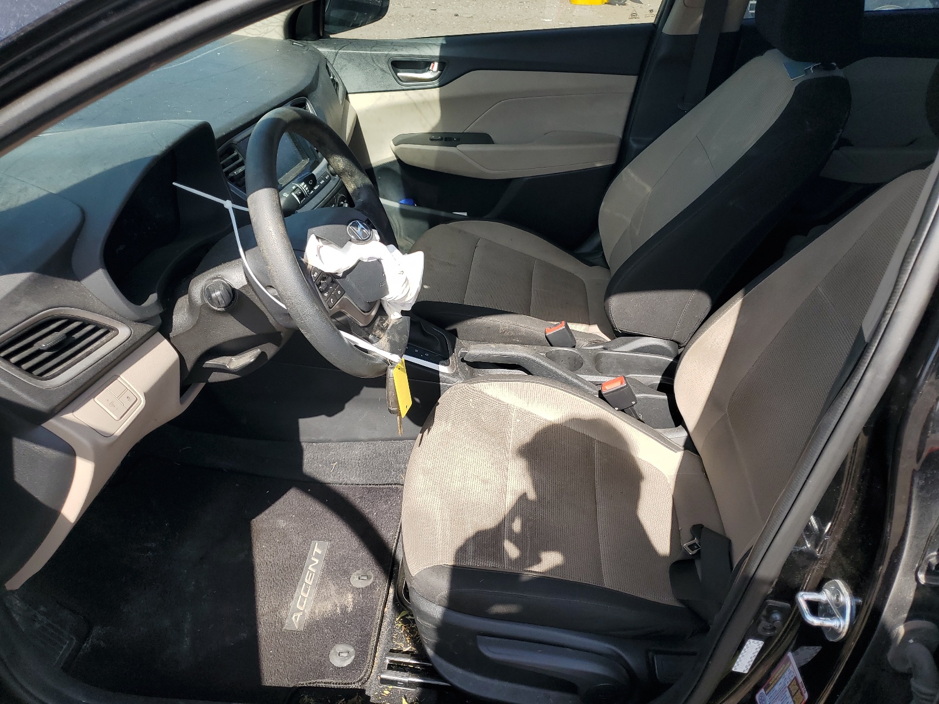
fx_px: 705
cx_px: 470
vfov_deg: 53.1
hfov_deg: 67.3
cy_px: 352
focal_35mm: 26
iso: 50
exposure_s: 1/1000
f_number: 1.5
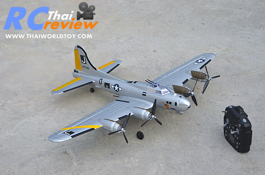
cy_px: 88
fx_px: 617
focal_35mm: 84
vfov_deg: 16.2
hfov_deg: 24.3
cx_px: 132
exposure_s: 1/320
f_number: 4.8
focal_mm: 56
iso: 400
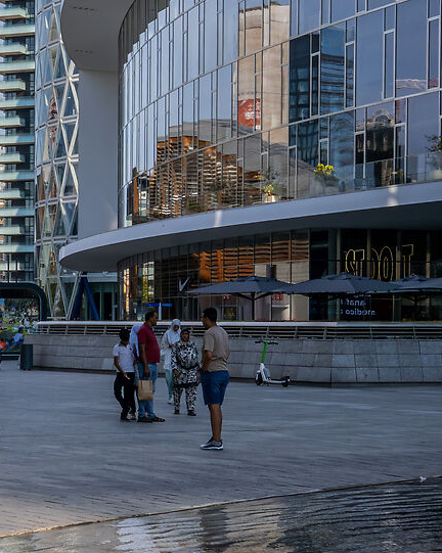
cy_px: 352
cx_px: 35
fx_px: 1637
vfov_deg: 19.2
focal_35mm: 100
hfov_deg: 15.2
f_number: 13
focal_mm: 24
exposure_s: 1/500
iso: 180
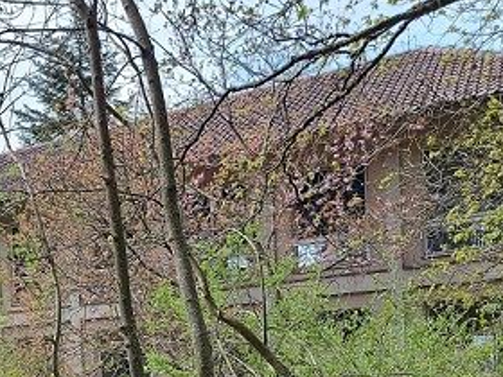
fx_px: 727
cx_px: 90
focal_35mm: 50
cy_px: 384
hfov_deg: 36.7
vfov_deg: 27.3
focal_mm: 5.23
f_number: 1.8
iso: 32
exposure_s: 1/248
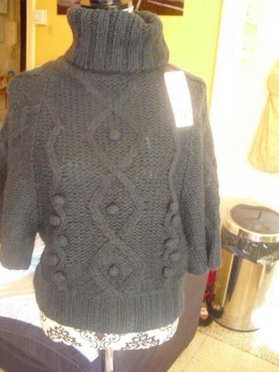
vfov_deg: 51.4
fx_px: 387
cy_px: 186
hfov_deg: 39.7
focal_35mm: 36
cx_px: 140
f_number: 3.1
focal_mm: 6.3
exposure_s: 1/10
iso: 800
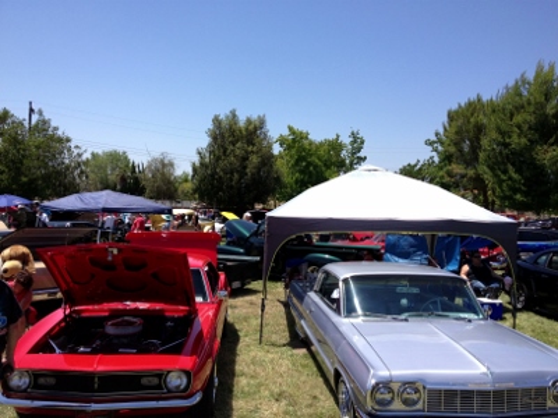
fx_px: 564
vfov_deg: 40.7
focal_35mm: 35
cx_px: 279
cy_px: 209
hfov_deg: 52.6
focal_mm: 4.28
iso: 50
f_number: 2.4
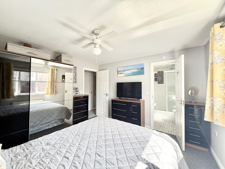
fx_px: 91
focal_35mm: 14
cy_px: 84
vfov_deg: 85.7
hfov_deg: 102.1
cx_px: 112
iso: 80
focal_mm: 2.22
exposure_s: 1/99
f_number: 2.2
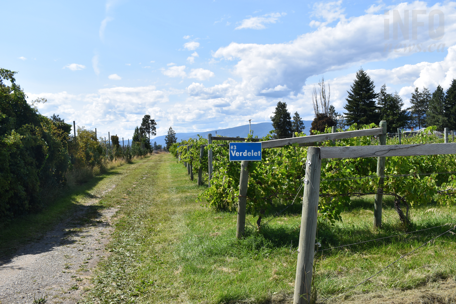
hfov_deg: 53.1
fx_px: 456
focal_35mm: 36
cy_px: 152
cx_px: 228
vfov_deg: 36.9
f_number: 8
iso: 100
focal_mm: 24
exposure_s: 1/250
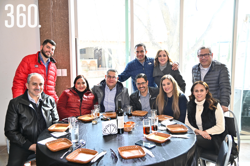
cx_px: 125
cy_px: 83
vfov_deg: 42.3
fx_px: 215
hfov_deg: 60.3
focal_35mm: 31
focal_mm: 31
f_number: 4
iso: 500
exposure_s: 1/160
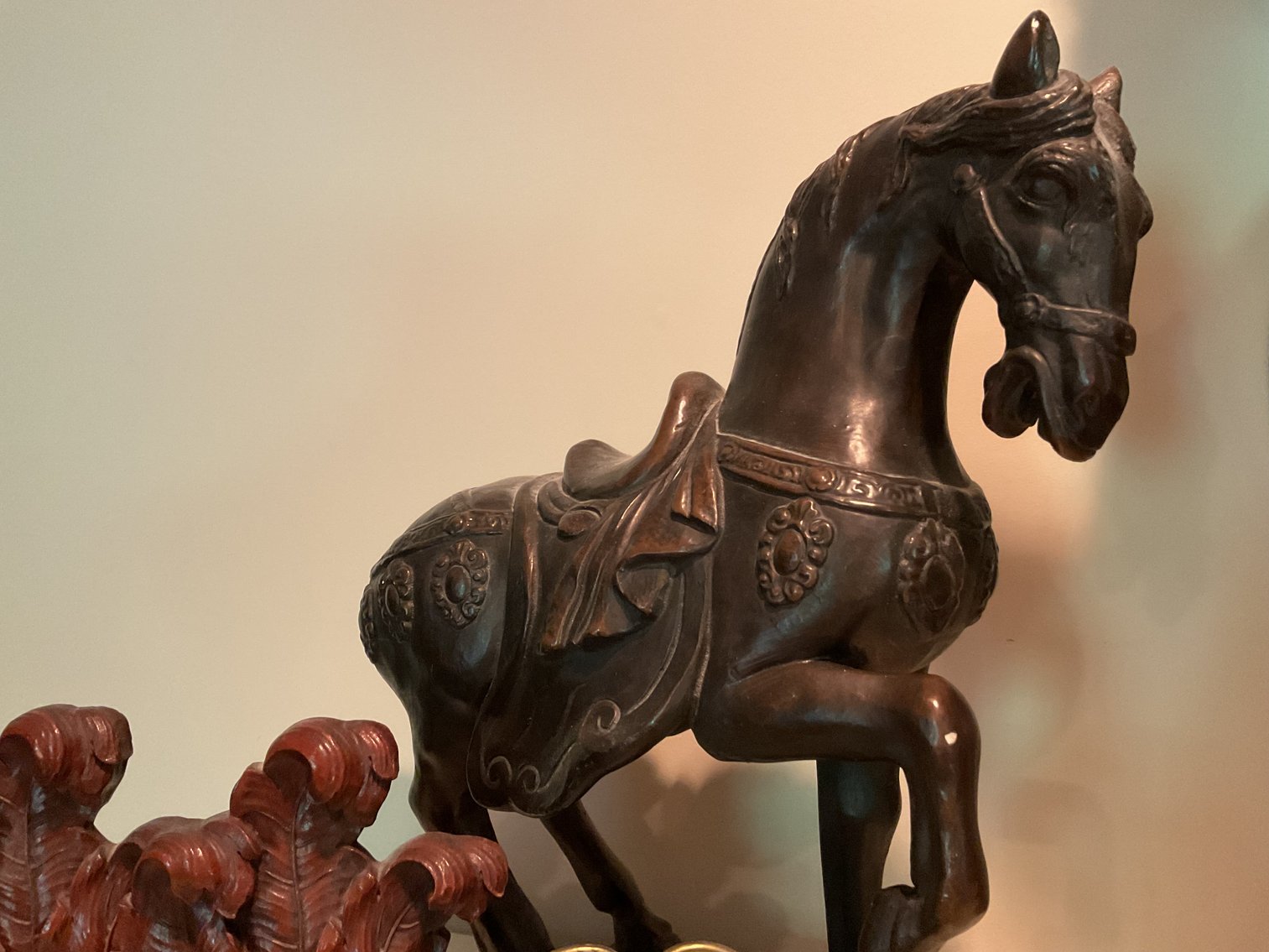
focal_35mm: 29
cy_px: 476
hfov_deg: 61.7
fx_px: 1063
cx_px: 634
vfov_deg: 48.2
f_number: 1.8
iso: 320
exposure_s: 1/30
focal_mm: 3
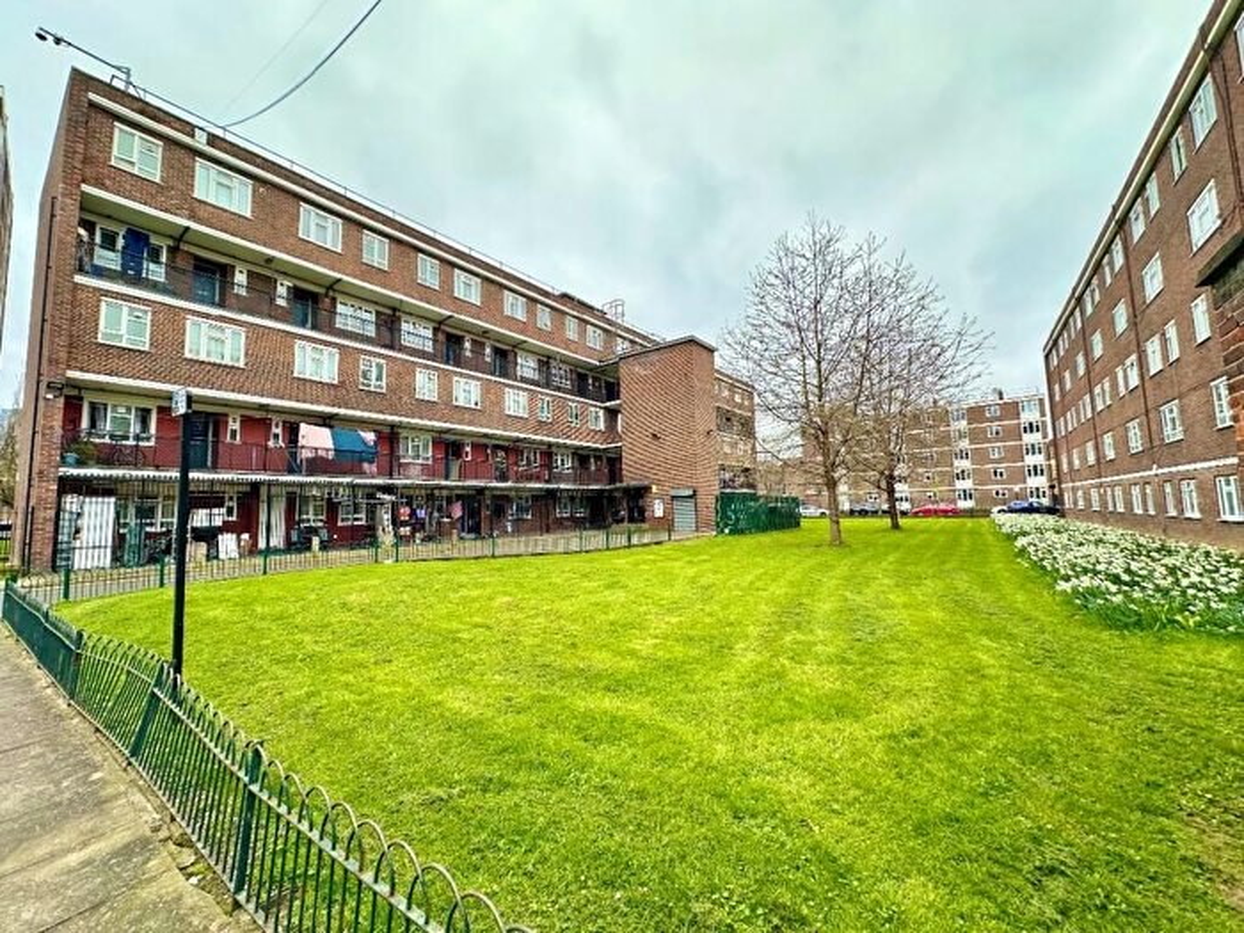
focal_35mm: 14
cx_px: 622
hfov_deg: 102.1
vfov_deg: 85.7
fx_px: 503
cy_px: 466
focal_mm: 2.22
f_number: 2.2
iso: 40
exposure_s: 1/144
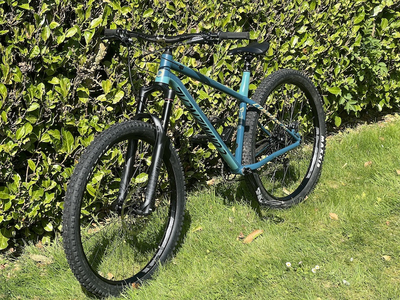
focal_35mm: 77
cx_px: 200
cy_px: 150
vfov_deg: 19.1
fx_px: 890
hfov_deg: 25.3
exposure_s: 1/341
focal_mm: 9
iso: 32
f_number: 2.8
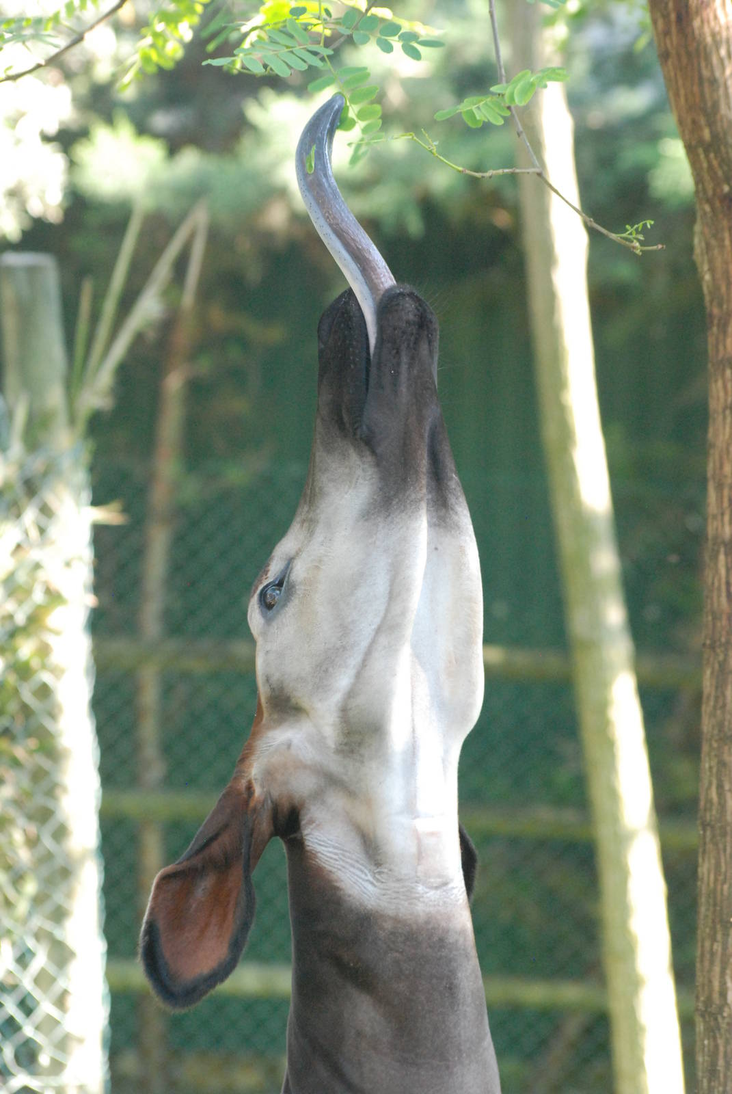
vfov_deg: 9.1
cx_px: 366
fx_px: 6843
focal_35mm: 225
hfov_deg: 6.1
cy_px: 547
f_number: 7.1
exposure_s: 1/160
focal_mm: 150
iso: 1600
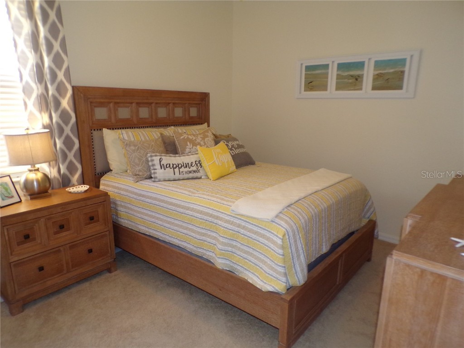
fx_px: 322
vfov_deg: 56.8
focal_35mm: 24
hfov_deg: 71.6
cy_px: 174
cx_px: 232
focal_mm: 4.3
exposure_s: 1/34
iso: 200
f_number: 3
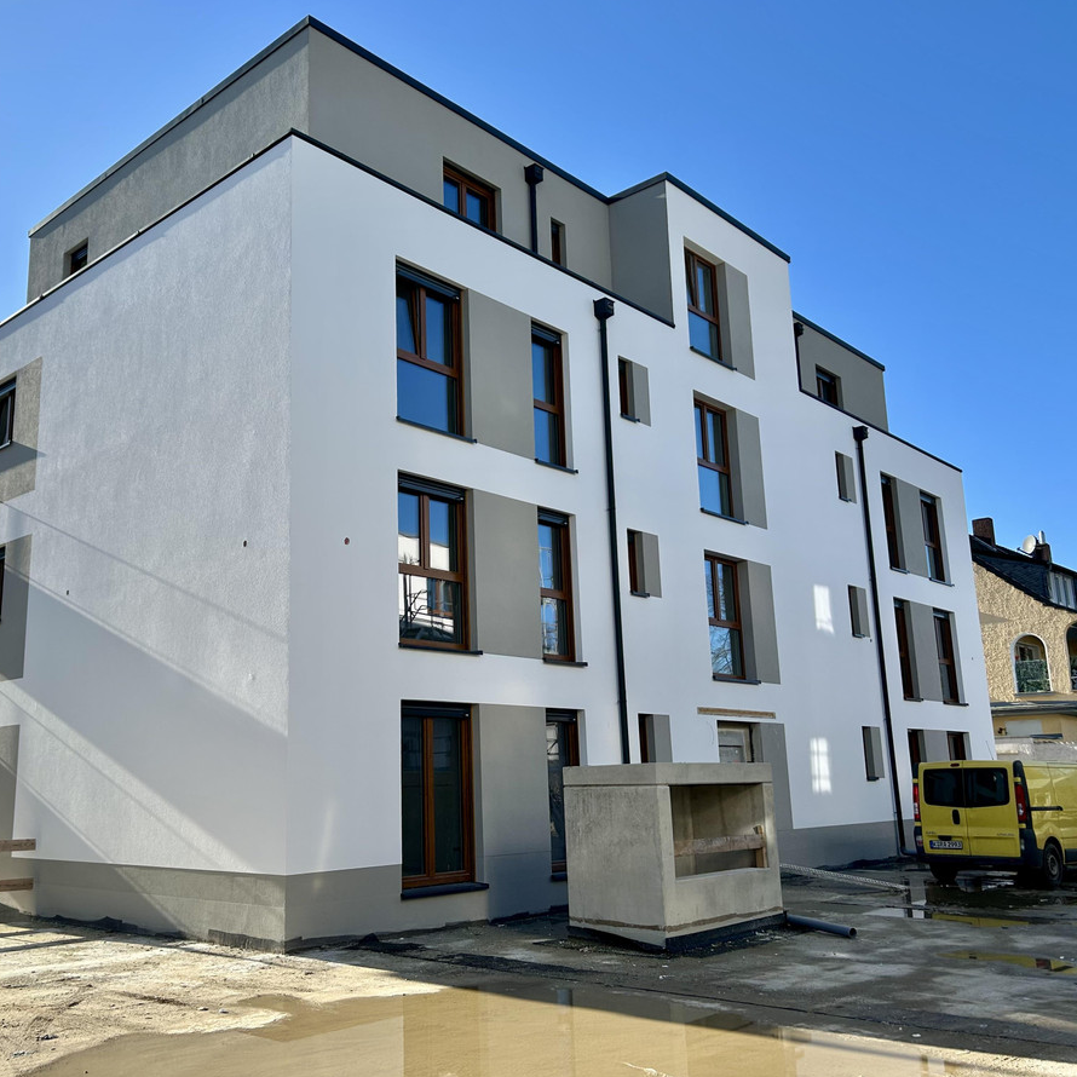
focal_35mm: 31
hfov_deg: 52.2
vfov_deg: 52.5
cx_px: 427
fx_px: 1091
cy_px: 540
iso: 50
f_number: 1.5
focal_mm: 5.7
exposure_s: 1/3077
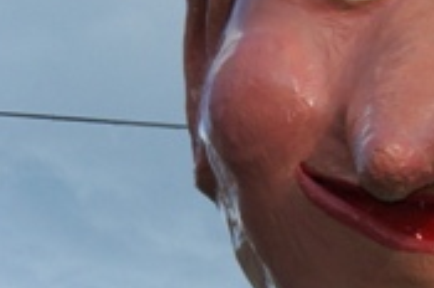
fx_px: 3693
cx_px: 250
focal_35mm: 307
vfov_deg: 4.4
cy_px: 396
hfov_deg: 6.7
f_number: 10
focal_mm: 35
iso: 100
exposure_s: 1/160
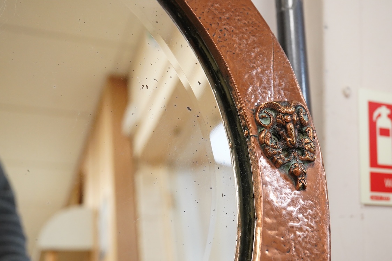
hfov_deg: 43.6
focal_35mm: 45
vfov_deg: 29.9
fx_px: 490
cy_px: 130
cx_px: 196
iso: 2500
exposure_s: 1/160
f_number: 5
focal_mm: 30
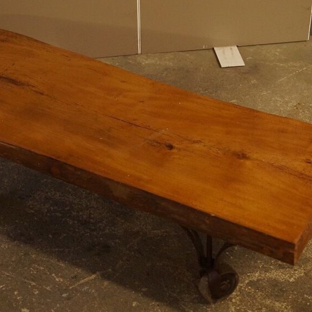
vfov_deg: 26.1
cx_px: 114
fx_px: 673
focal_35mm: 66
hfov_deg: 26.0
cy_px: 157
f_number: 4.5
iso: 1600
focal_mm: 30
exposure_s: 1/30
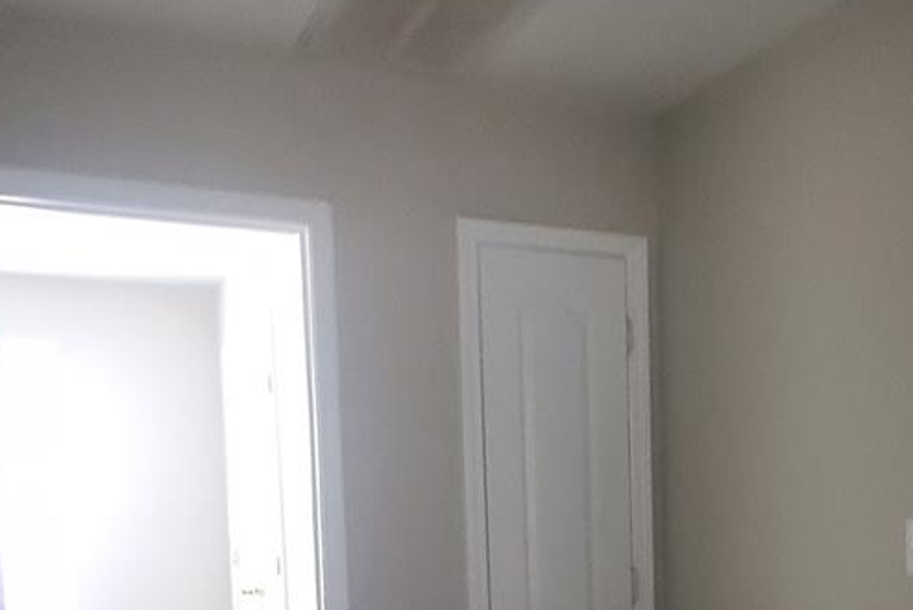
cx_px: 684
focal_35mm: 42
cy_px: 604
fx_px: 1066
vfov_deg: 29.9
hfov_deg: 44.8
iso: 500
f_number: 2.2
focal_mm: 1.8
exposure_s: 1/40
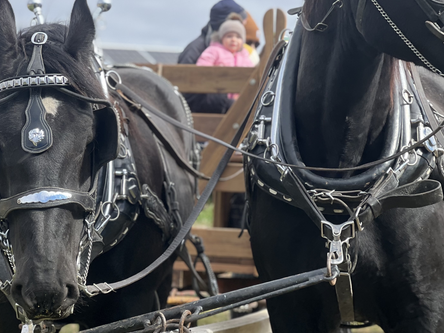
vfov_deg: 13.2
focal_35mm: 112
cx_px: 201
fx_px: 1437
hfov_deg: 17.6
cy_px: 129
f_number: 2.8
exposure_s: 1/166
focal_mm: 9
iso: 40
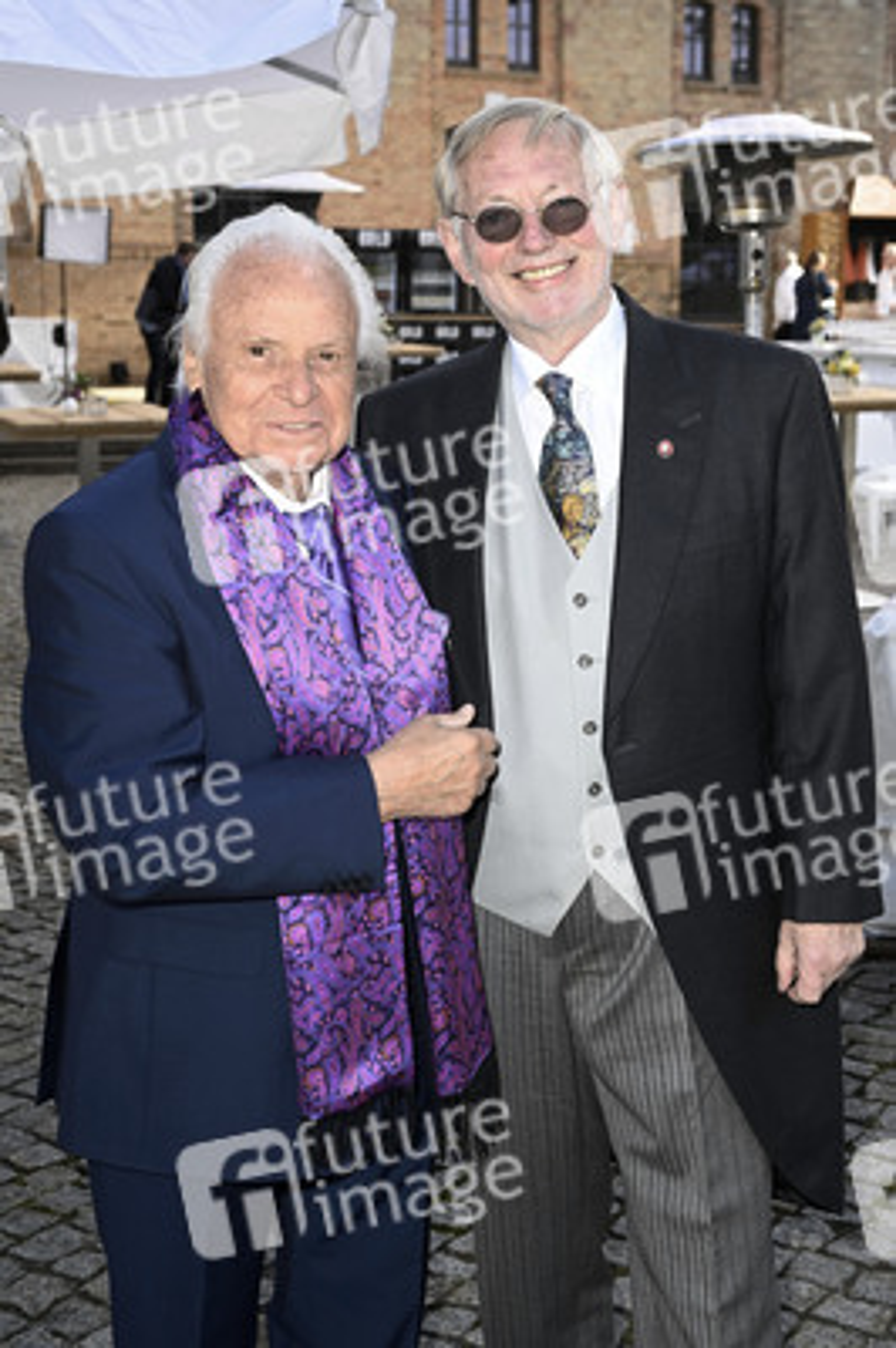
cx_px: 448
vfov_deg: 41.1
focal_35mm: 48
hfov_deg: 28.0
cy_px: 674
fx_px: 1795
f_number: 5.6
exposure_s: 1/200
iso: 200
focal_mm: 48
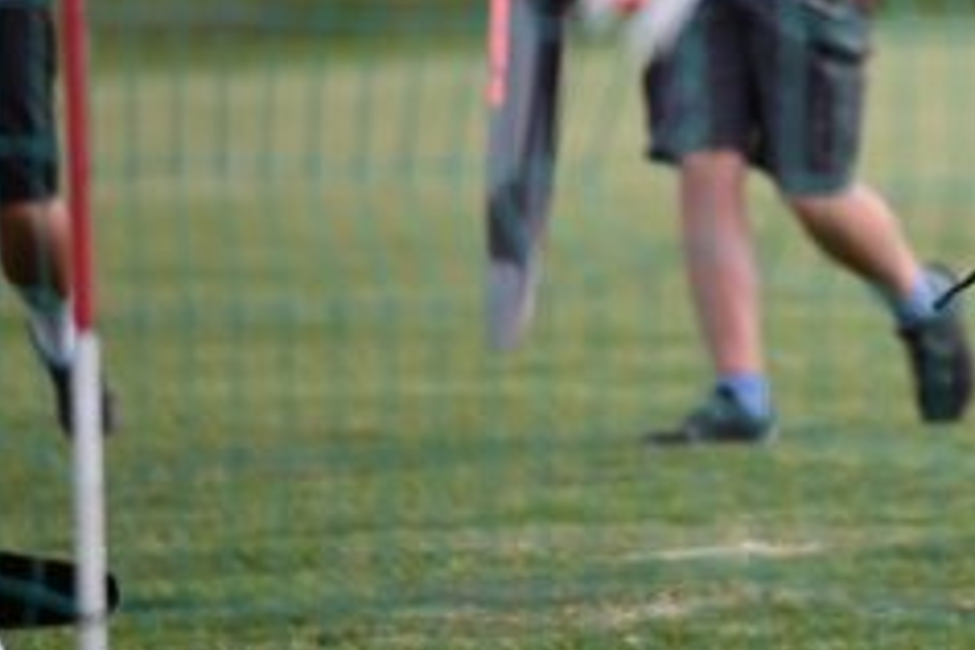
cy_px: 45
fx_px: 22775
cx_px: 948
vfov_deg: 1.6
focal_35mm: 841
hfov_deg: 2.5
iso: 640
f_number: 6.3
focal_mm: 400
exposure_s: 1/1000
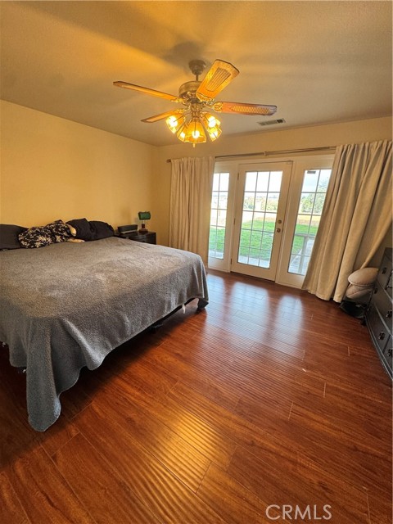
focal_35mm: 14
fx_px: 212
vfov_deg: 102.1
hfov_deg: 85.7
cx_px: 196
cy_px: 262
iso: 160
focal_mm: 2.22
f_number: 2.2
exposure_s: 1/120
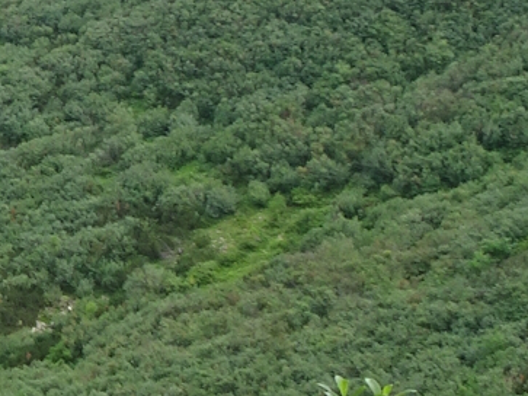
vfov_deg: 11.2
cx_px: -669
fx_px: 1936
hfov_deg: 12.7
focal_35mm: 127
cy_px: -221
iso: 80
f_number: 3.5
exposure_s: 1/200
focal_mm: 4.1
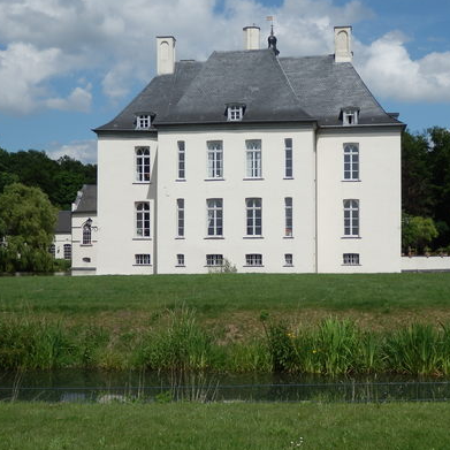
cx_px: 253
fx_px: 706
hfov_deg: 35.3
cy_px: 224
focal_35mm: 48
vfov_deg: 35.4
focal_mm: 7.3
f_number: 10.4
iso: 80
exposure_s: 1/200
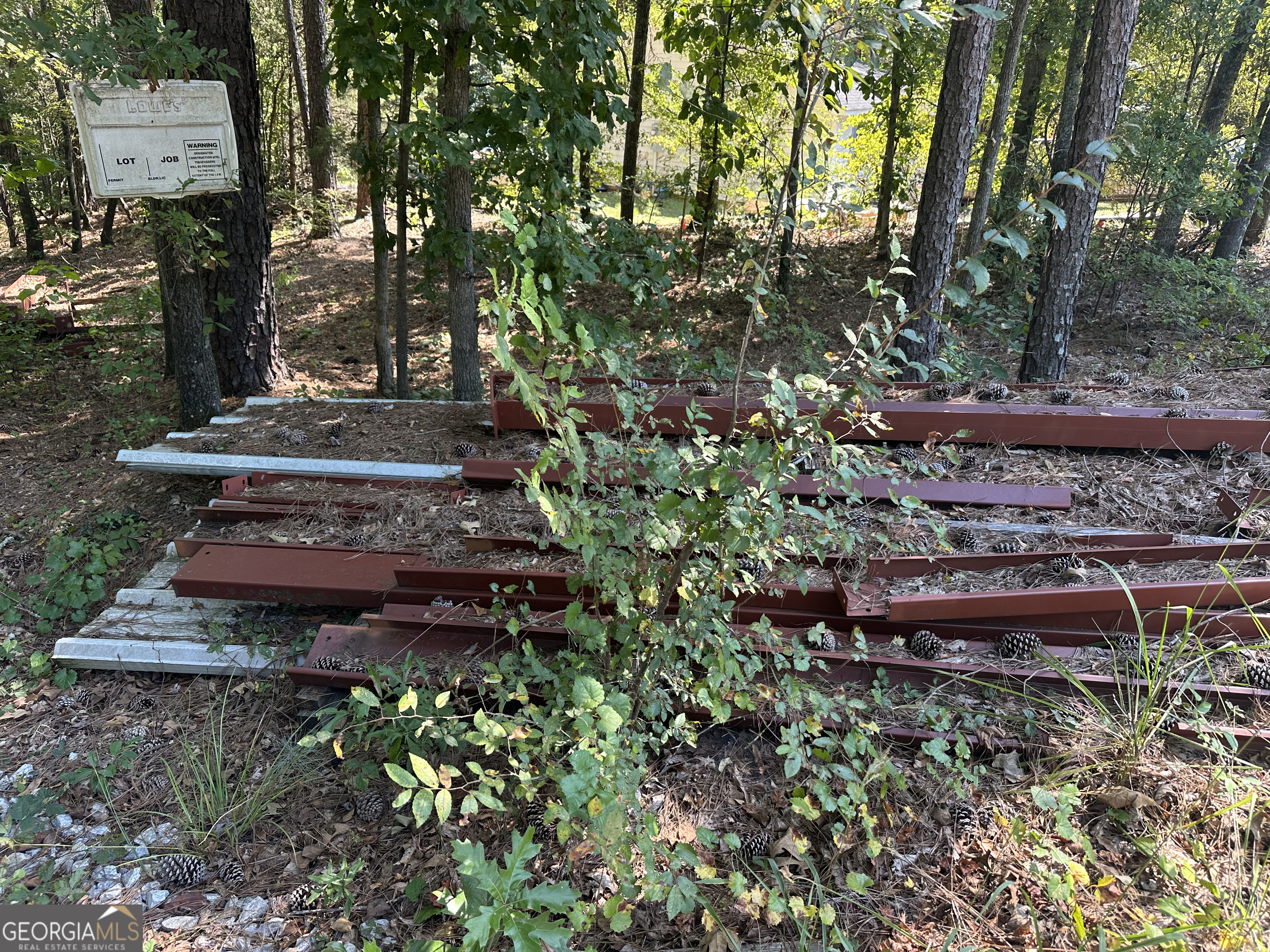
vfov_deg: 56.8
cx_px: 635
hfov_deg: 71.6
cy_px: 476
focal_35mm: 24
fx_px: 881
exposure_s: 1/195
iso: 80
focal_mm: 6.86
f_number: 1.78
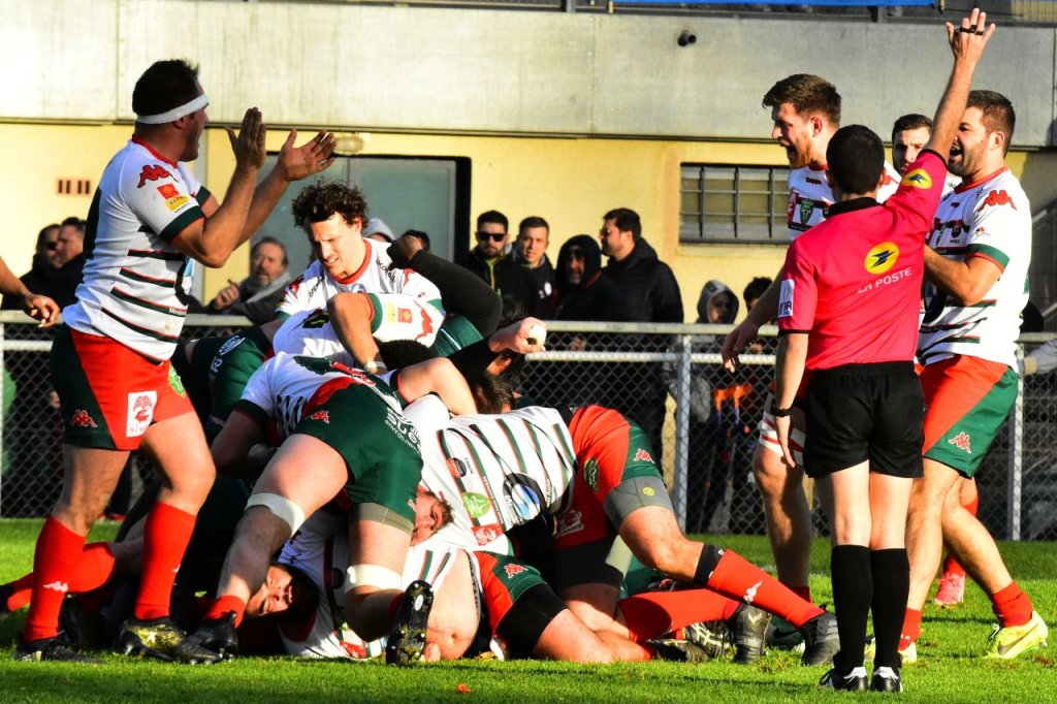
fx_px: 10566
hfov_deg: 5.7
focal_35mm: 360
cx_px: 528
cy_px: 352
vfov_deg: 3.8
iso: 2500
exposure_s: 1/1250
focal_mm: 240
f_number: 14
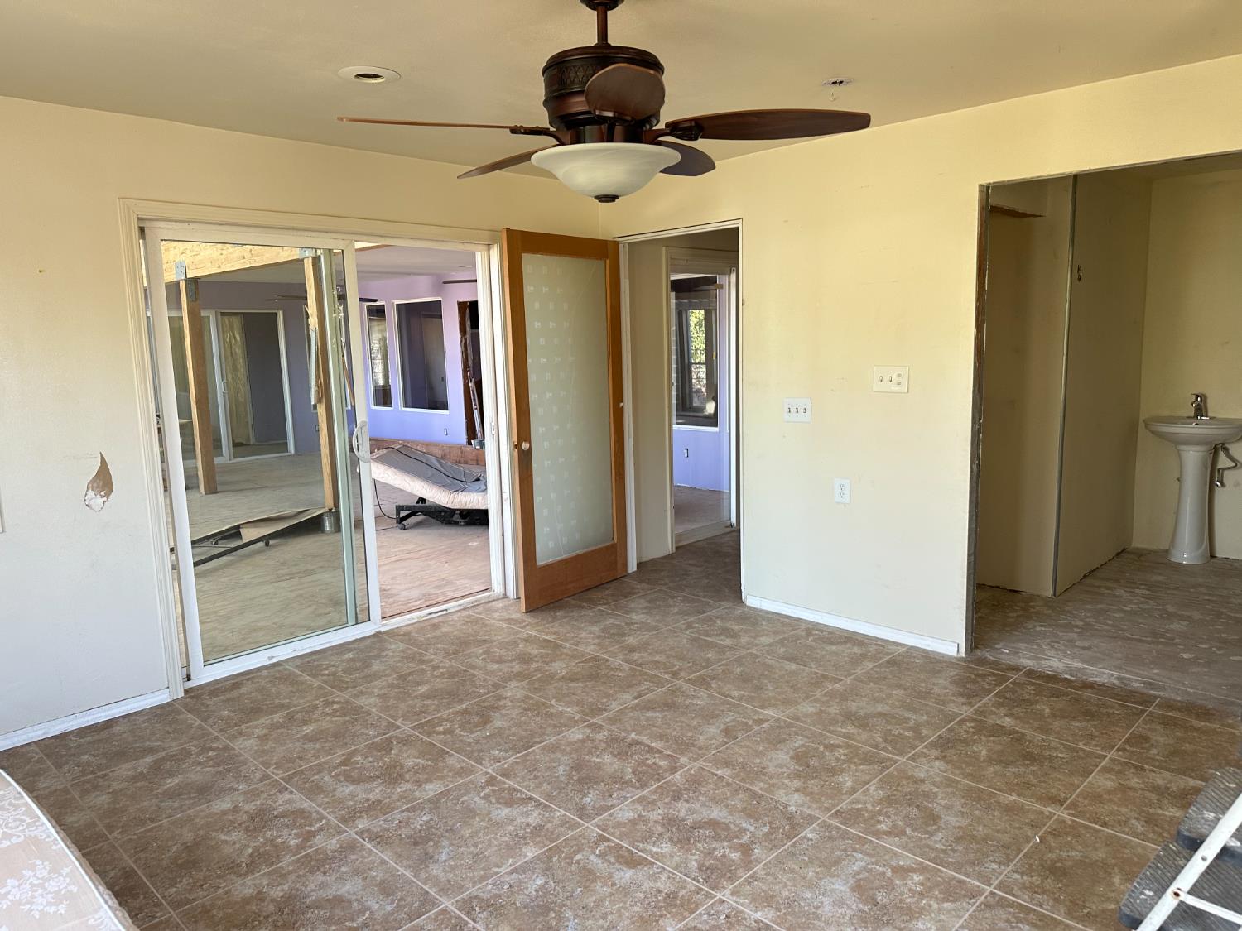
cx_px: 621
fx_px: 861
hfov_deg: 71.6
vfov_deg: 56.8
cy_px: 466
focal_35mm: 24
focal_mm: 6.86
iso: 160
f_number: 1.78
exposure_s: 1/121
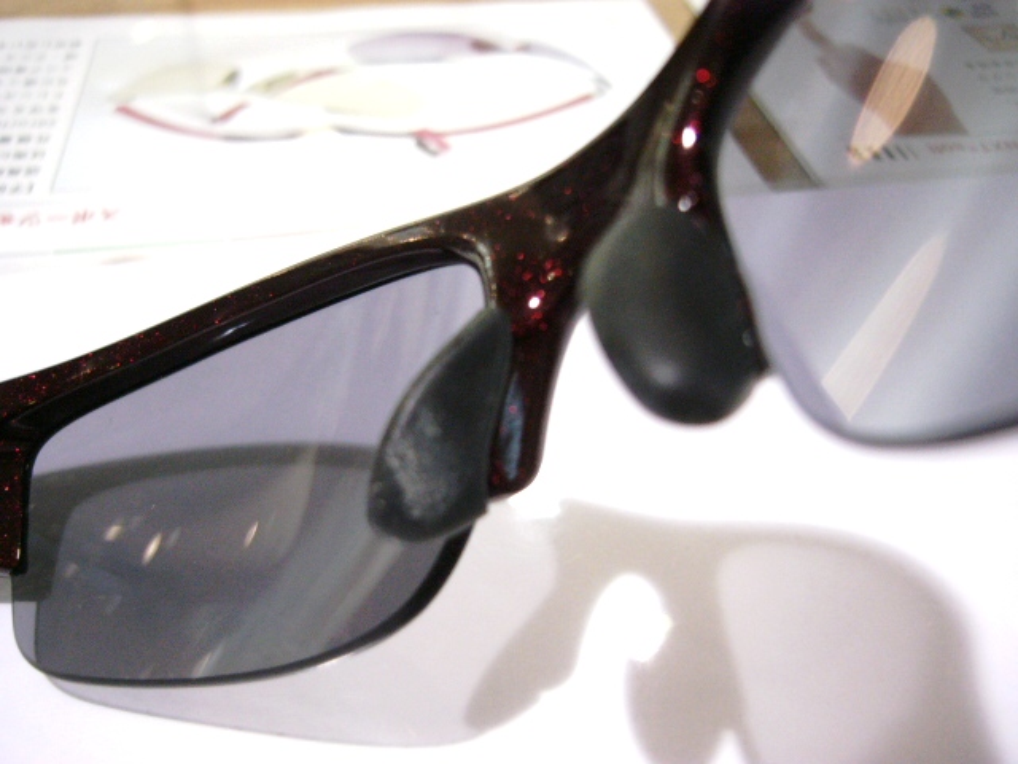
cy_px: 382
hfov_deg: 52.6
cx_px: 509
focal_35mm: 35
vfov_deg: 40.7
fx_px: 1029
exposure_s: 1/60
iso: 200
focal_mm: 5.8
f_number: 2.8
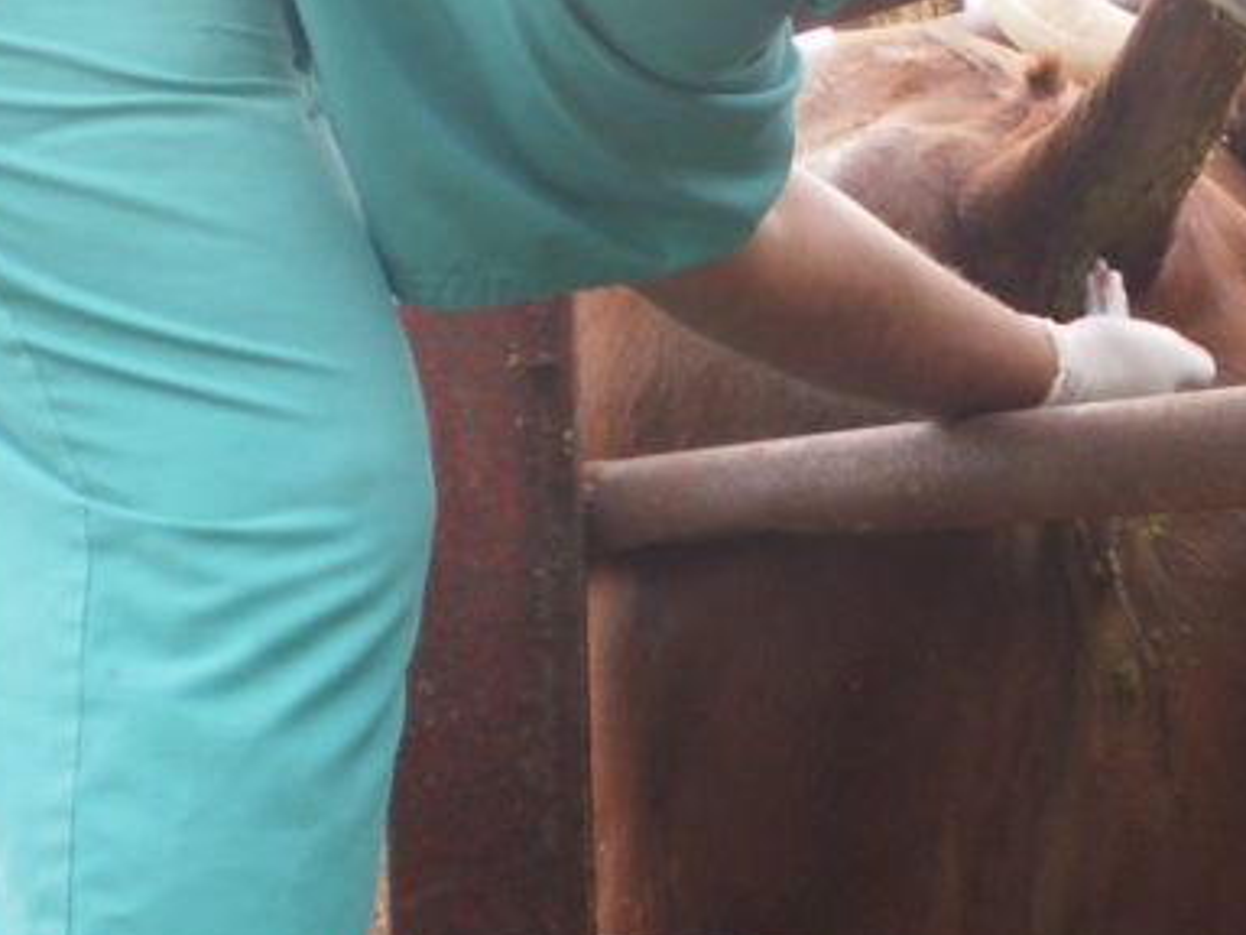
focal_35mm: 96
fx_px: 3456
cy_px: 565
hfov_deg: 20.1
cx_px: 1097
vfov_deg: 15.4
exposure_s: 1/100
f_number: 3.1
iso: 64
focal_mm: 6.3
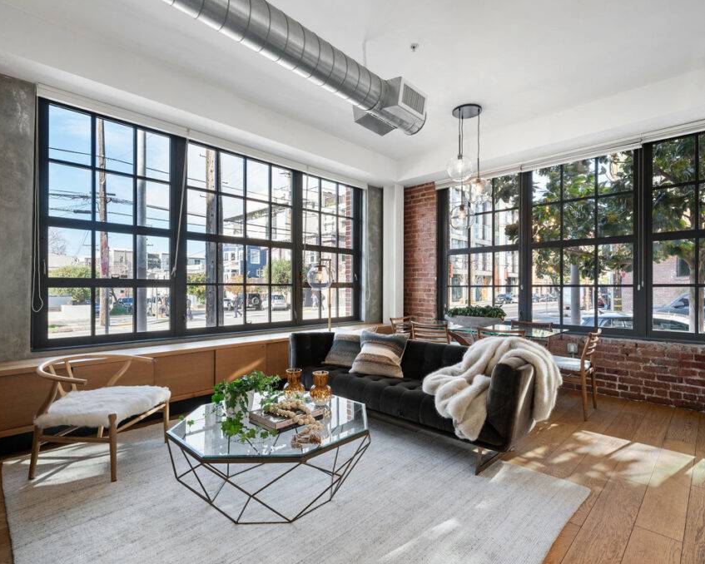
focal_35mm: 18
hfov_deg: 87.7
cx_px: 365
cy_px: 282
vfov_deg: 75.2
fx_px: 367
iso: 400
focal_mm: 15.5
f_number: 9
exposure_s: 1/20
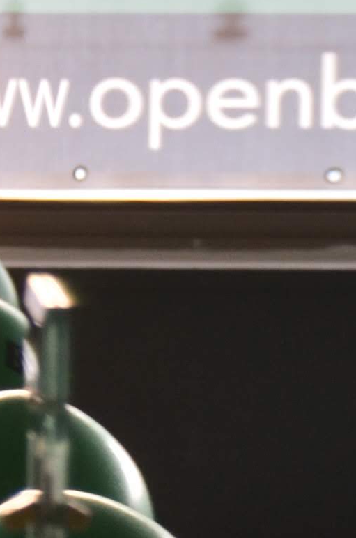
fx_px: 5426
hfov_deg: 3.7
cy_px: 572
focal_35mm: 364
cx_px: -388
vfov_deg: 5.7
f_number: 4.5
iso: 400
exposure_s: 1/60
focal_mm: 38
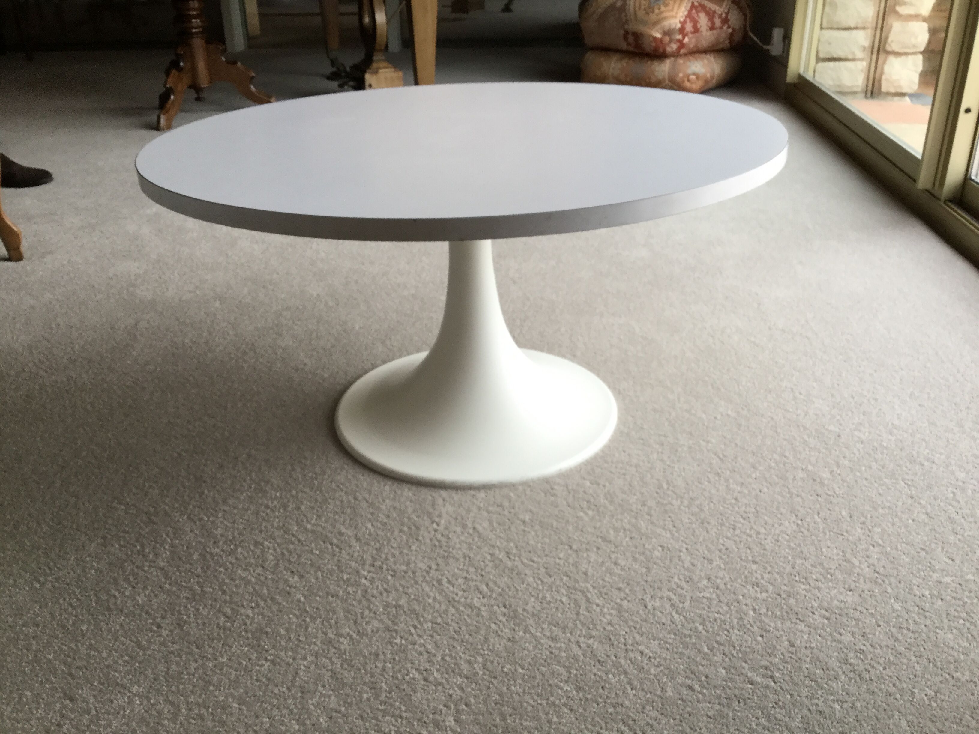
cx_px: 490
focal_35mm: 31
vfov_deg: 45.4
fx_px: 877
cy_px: 367
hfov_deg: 58.4
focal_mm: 3.3
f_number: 2.4
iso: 32
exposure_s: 1/33
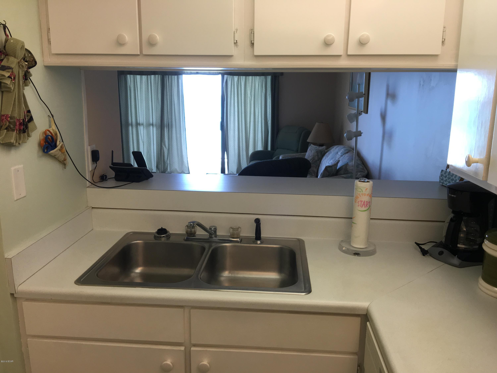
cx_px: 248
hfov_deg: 61.7
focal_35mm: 29
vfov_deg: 48.2
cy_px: 186
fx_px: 416
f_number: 2.2
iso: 64
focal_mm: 4.15
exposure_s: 1/30
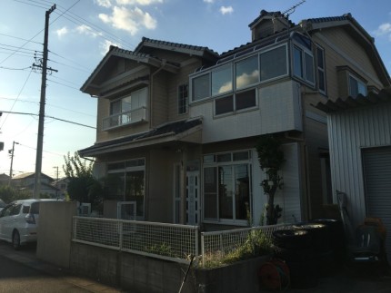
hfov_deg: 61.6
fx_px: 328
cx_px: 196
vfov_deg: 48.3
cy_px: 146
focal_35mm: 29
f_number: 2.2
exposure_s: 1/1972
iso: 25
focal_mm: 4.15
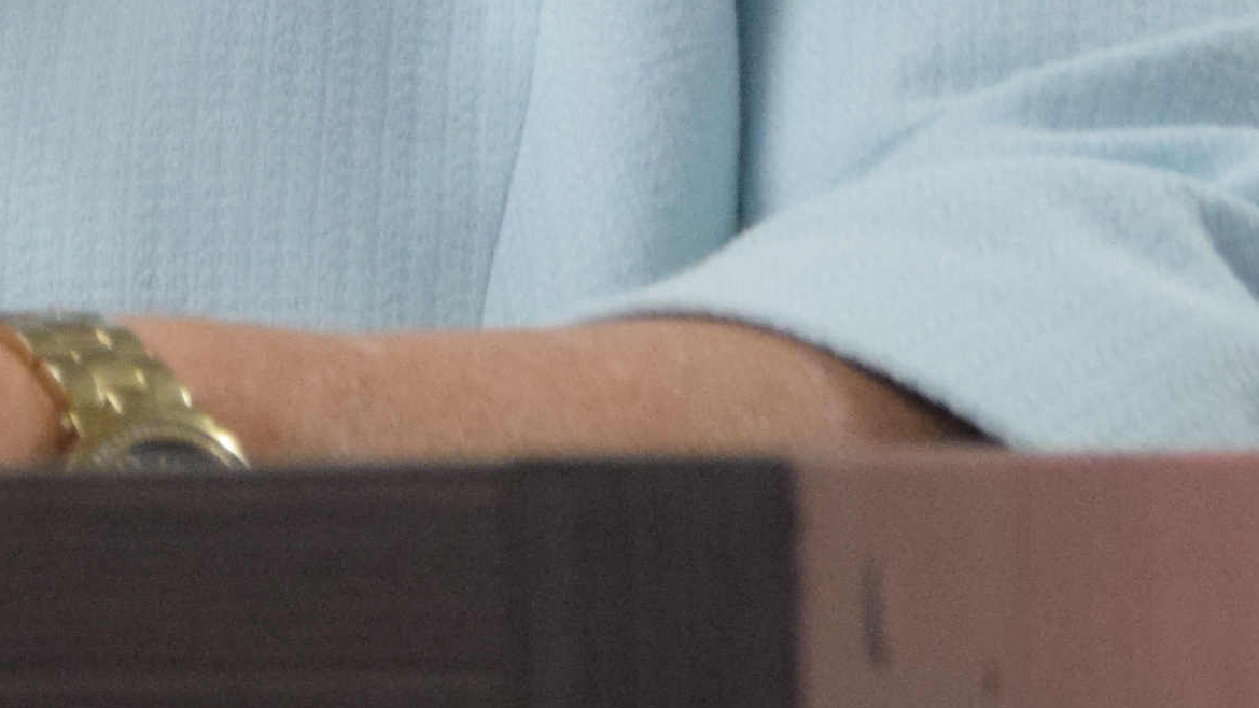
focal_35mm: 887
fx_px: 29616
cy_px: -1077
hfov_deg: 2.4
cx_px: -798
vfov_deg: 1.4
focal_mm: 110
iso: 1600
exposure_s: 1/60
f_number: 5.6
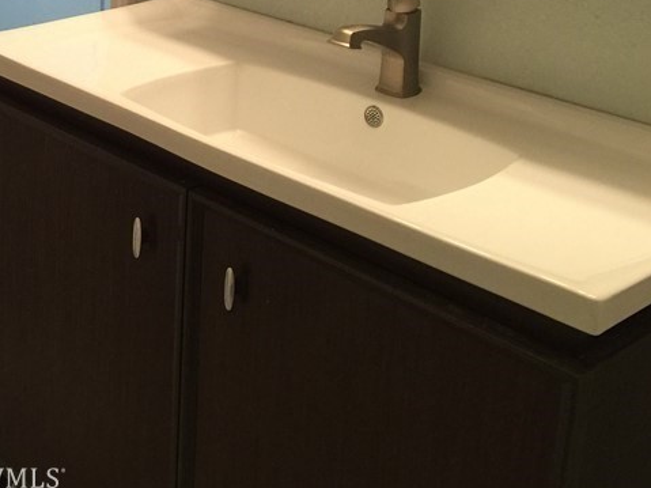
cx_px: -11
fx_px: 1166
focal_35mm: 62
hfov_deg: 29.1
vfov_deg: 22.7
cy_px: 1
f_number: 2.2
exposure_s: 1/15
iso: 64
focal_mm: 4.15
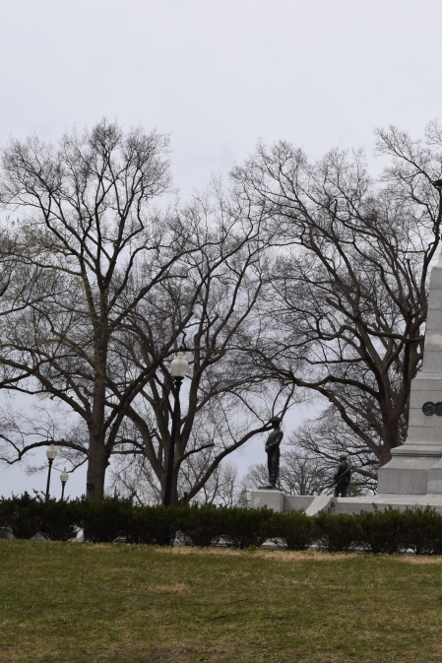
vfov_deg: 27.7
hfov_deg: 18.1
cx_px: 457
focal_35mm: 73
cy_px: 335
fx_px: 1344
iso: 200
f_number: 10
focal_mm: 32
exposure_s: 1/400
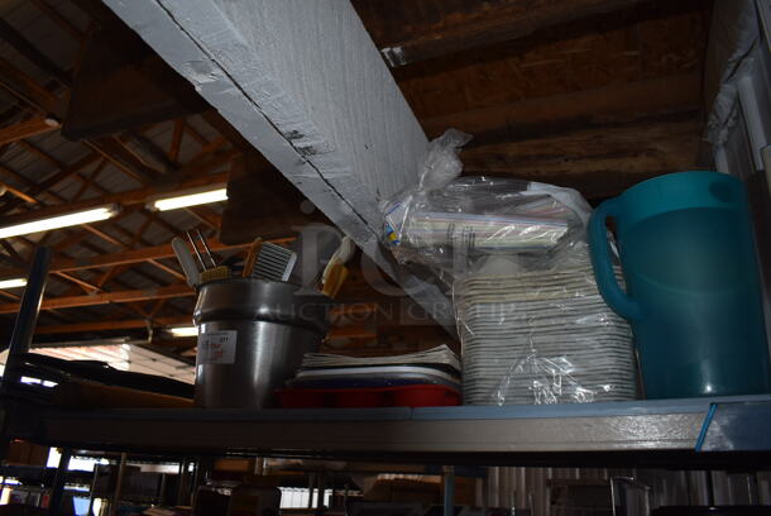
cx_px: 386
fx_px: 579
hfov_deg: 67.3
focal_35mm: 27
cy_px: 258
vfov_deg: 48.0
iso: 320
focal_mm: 18
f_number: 4
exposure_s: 1/200
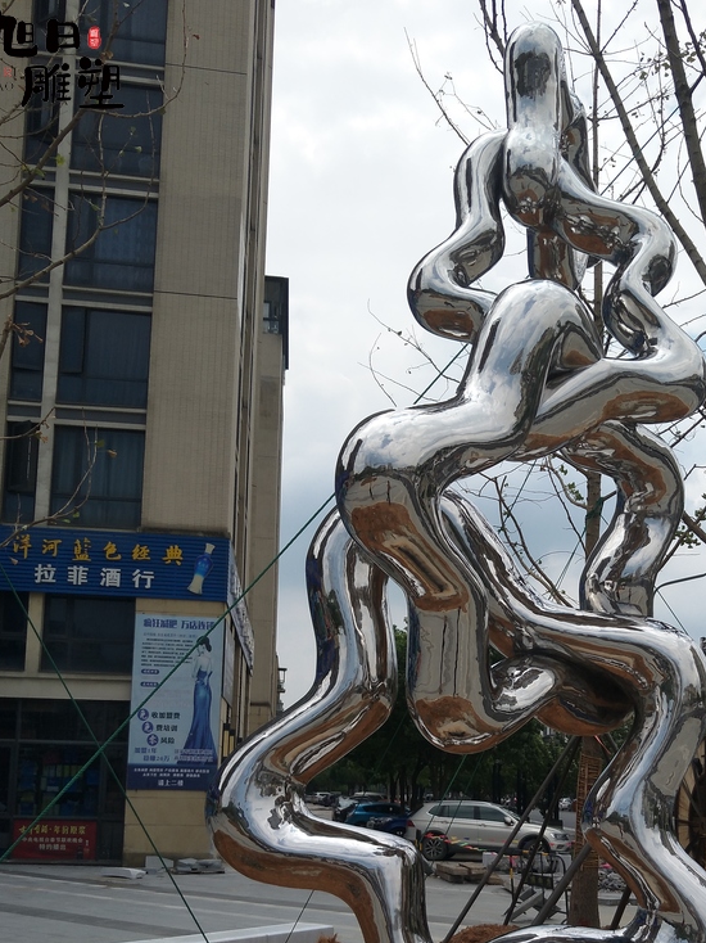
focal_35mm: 32
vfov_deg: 55.0
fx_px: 871
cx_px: 463
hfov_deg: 43.6
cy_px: 665
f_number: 2
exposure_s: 1/1777
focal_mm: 3.79
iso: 50
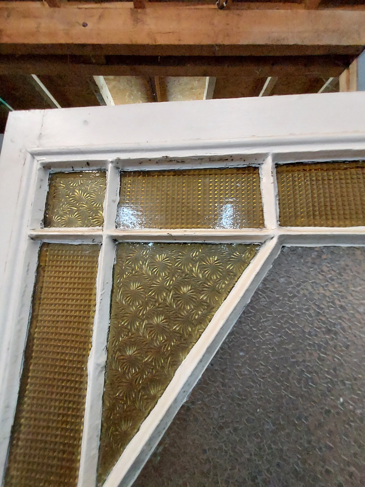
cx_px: 182
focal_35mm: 13
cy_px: 244
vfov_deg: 106.2
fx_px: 183
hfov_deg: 89.9
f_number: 2.2
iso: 320
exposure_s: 1/25
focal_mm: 1.42
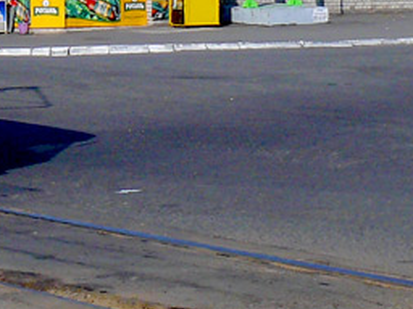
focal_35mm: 144
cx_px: -113
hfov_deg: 13.3
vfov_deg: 10.0
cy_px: -146
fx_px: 1718
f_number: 5.6
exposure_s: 1/500
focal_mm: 6
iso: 100
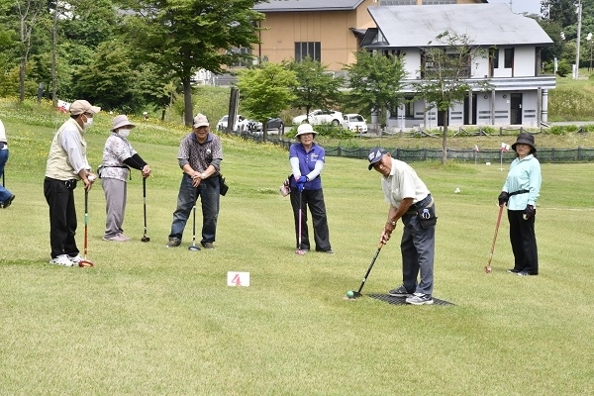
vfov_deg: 10.8
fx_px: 2095
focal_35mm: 127
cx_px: 297
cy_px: 198
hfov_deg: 16.1
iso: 1000
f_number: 36
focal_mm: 85
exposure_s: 1/250
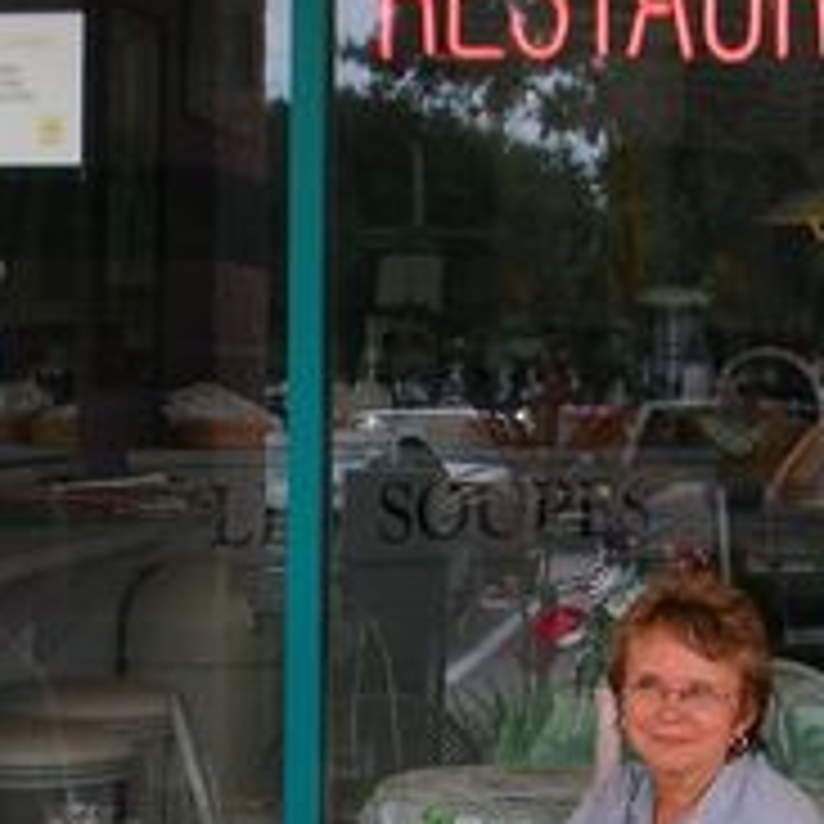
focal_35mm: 108
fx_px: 2909
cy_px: 693
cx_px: 68
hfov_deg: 15.9
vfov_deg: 16.0
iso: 50
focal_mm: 5.8
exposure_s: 1/180
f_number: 3
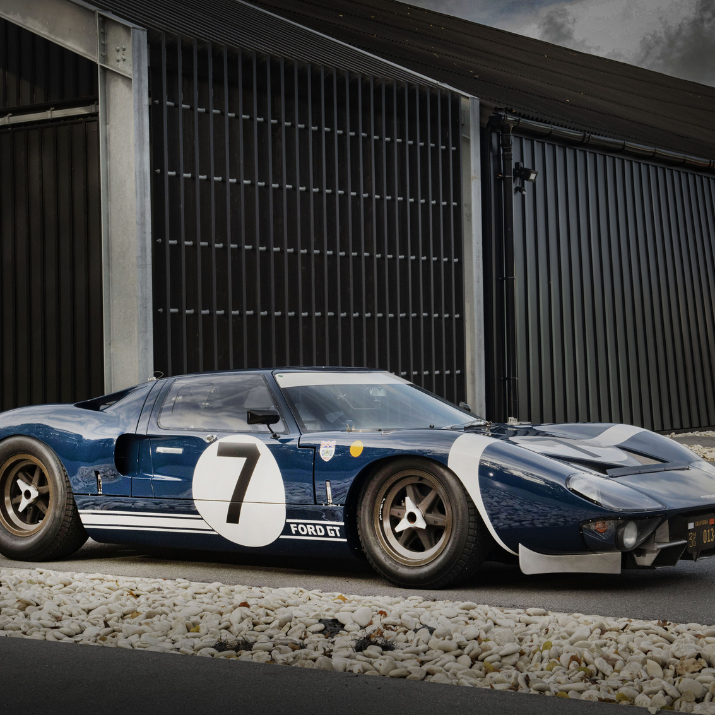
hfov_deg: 23.1
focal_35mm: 75
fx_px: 1753
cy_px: 307
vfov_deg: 23.0
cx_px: 388
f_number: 7.1
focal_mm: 50
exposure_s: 1/250
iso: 1000
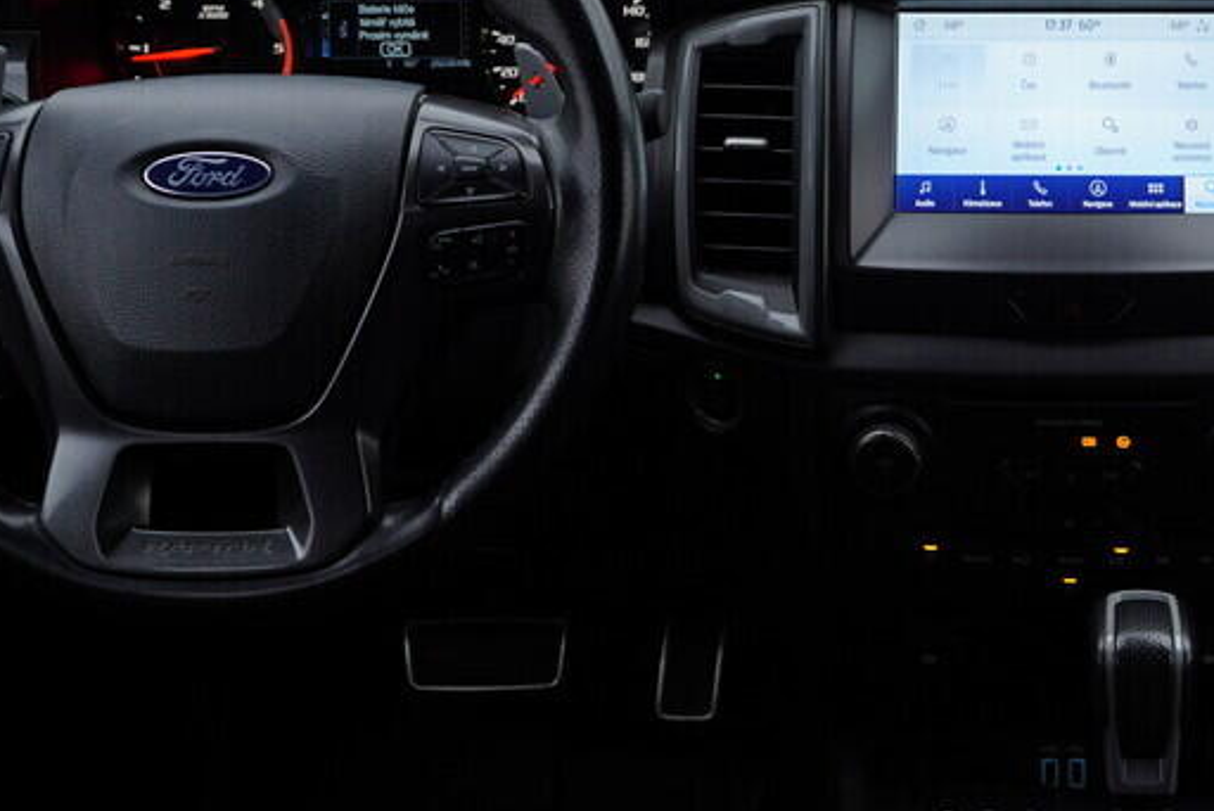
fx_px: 2429
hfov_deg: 27.5
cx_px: 970
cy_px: 317
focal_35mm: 72
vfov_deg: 18.9
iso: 125
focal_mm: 24
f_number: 4
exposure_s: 1/80
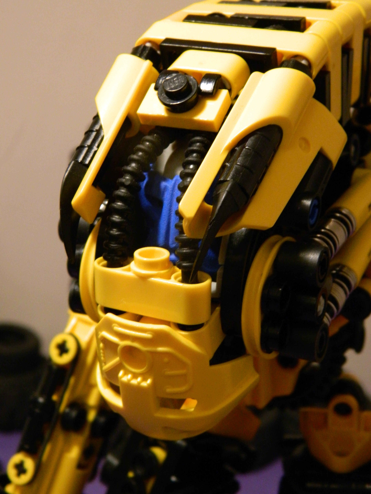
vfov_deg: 27.8
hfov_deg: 21.0
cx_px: 186
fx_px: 1000
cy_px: 247
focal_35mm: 70
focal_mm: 12.6
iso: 400
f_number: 4
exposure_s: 1/25
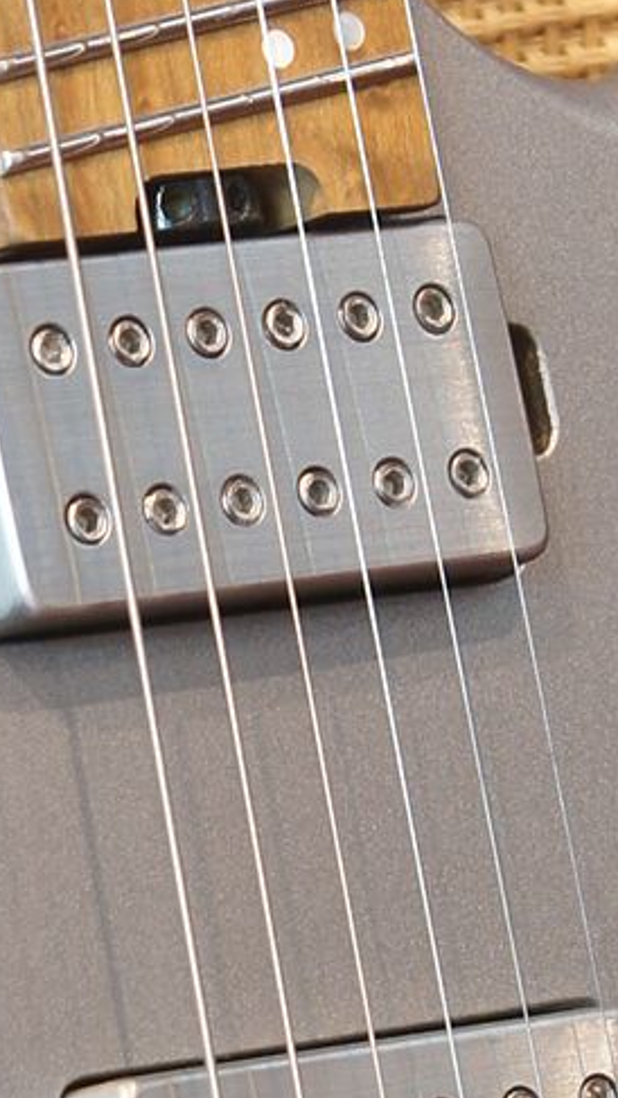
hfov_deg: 3.3
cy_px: 764
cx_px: 280
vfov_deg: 5.8
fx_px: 10748
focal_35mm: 369
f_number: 6.3
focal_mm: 50
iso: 100
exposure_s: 1/3
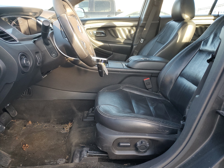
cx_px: 112
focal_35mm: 26
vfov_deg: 53.1
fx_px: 168
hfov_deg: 67.3
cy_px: 84
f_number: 1.5
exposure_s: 1/120
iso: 60
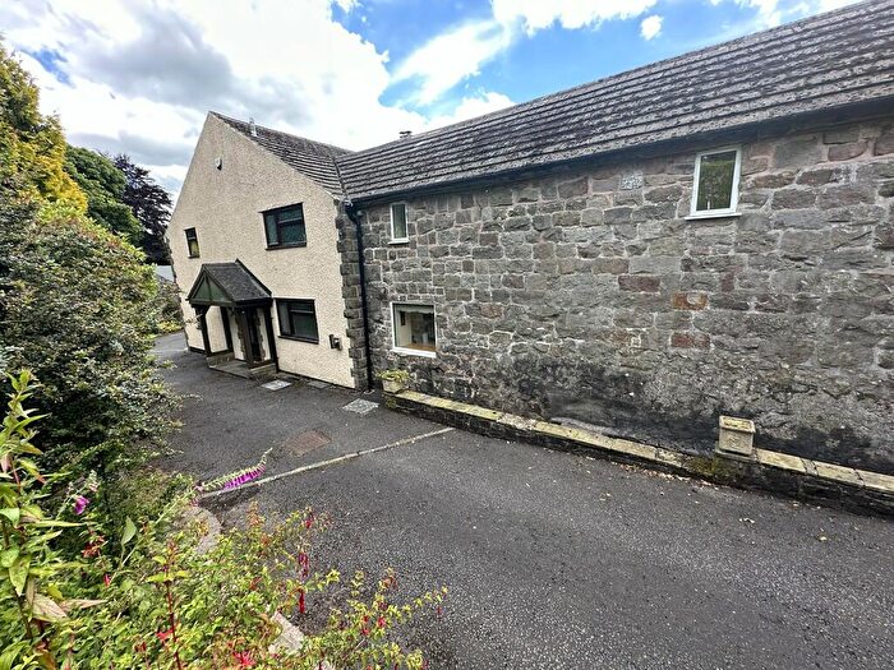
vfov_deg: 85.7
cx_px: 447
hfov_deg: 102.1
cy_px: 335
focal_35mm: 14
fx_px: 362
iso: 40
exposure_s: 1/229
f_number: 2.2
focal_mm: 2.22
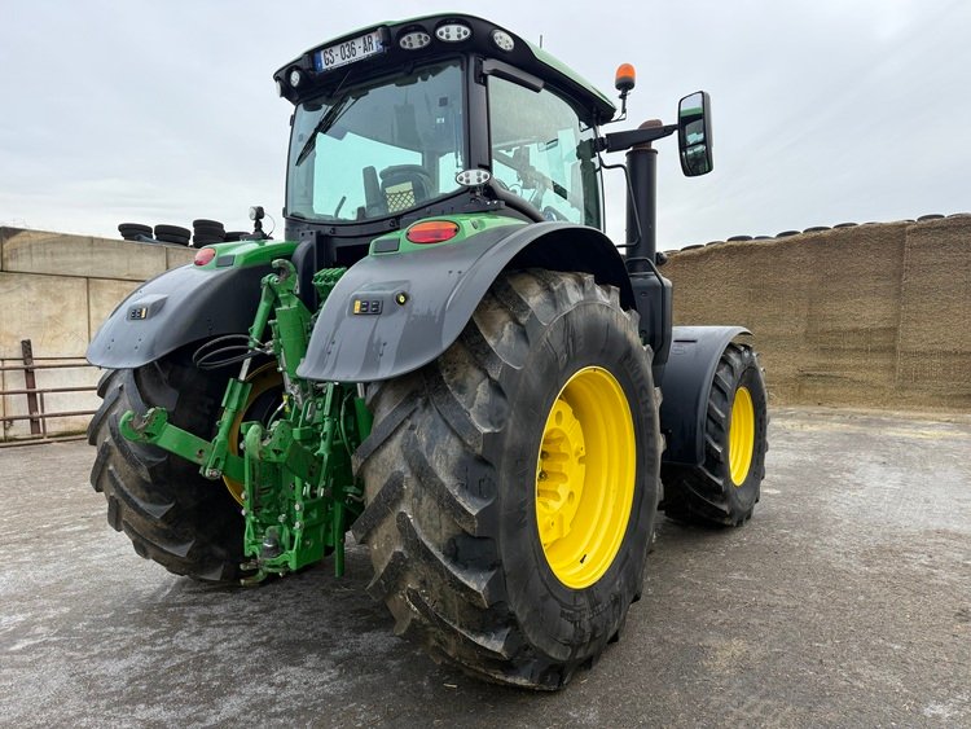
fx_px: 673
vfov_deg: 56.8
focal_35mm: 24
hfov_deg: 71.6
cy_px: 364
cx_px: 486
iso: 100
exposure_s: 1/440
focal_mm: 6.76
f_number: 1.78
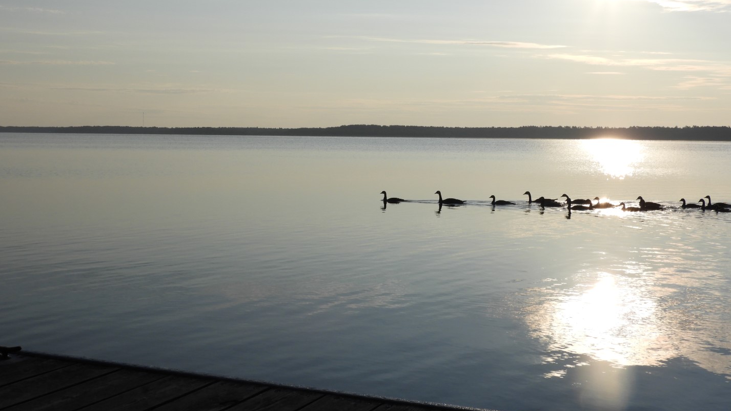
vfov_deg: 21.8
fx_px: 1066
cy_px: 193
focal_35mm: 55
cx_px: 369
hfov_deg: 37.8
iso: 100
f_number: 5
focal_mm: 9
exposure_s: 1/2000
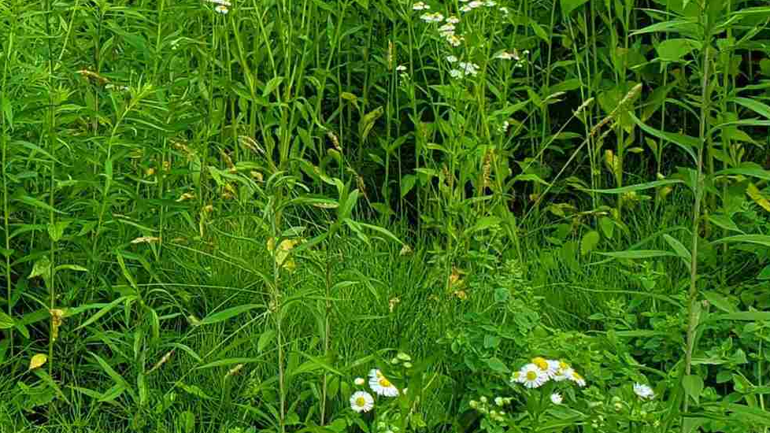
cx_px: -178
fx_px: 1817
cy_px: 10
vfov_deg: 13.4
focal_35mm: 89
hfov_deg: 22.0
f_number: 2.4
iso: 50
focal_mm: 4.3
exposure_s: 1/393
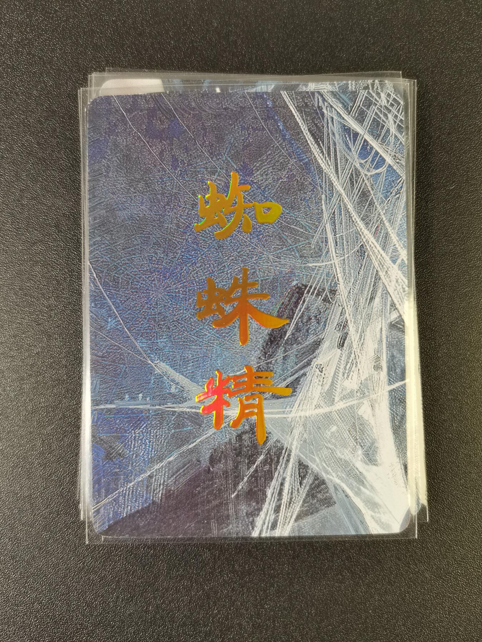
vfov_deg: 67.3
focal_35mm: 26
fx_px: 483
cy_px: 321
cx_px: 241
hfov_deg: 53.1
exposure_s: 1/100
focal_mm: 5.58
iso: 64
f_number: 1.8
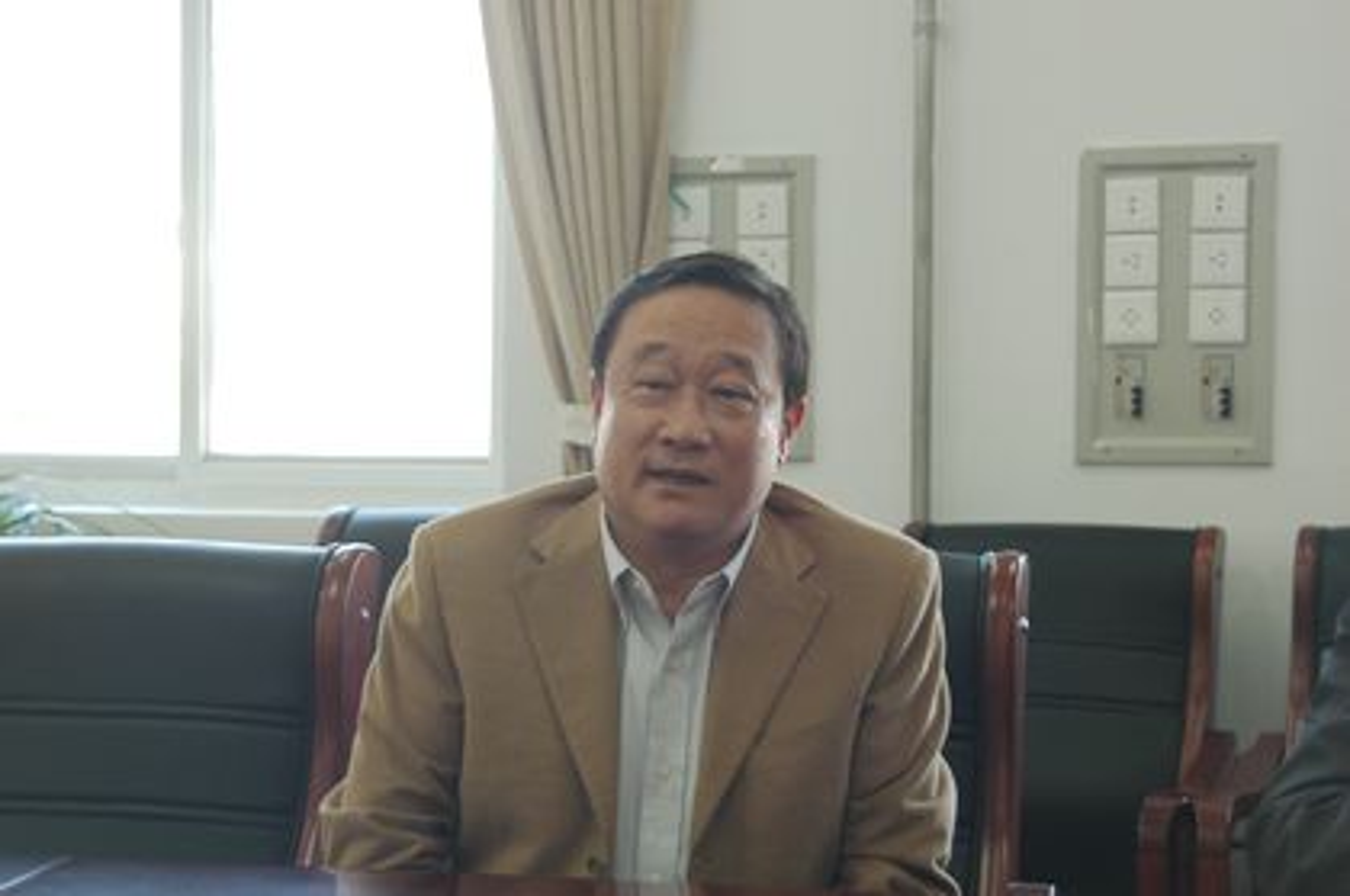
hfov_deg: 21.9
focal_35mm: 93
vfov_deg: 14.7
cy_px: 448
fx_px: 3483
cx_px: 675
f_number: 5.6
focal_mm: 62
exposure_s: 1/25
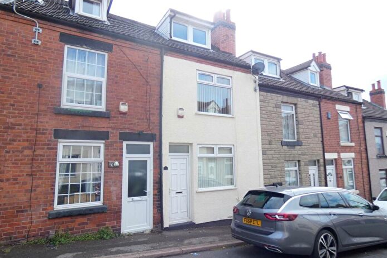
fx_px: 226
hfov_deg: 81.2
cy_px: 132
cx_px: 195
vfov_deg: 59.5
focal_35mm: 21
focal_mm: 3.6
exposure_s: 1/400
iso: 80
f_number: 2.8
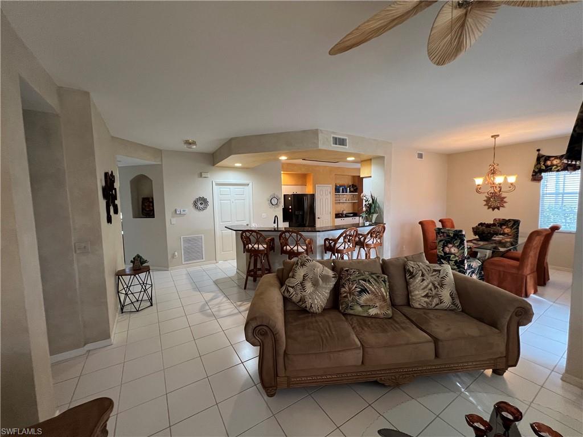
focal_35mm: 13
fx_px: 219
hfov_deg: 106.2
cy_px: 218
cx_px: 292
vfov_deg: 89.9
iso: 250
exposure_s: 1/60
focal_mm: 1.57
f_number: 1.8
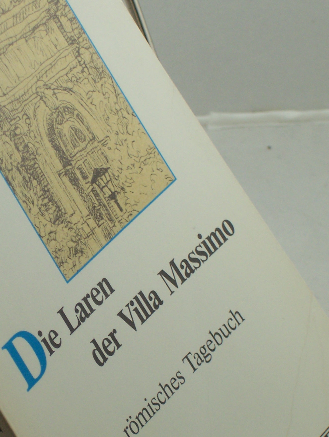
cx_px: 90
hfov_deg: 9.1
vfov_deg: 12.1
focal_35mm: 163
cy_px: 288
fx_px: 2063
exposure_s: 1/100
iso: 125
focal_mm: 16.8
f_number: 4.6
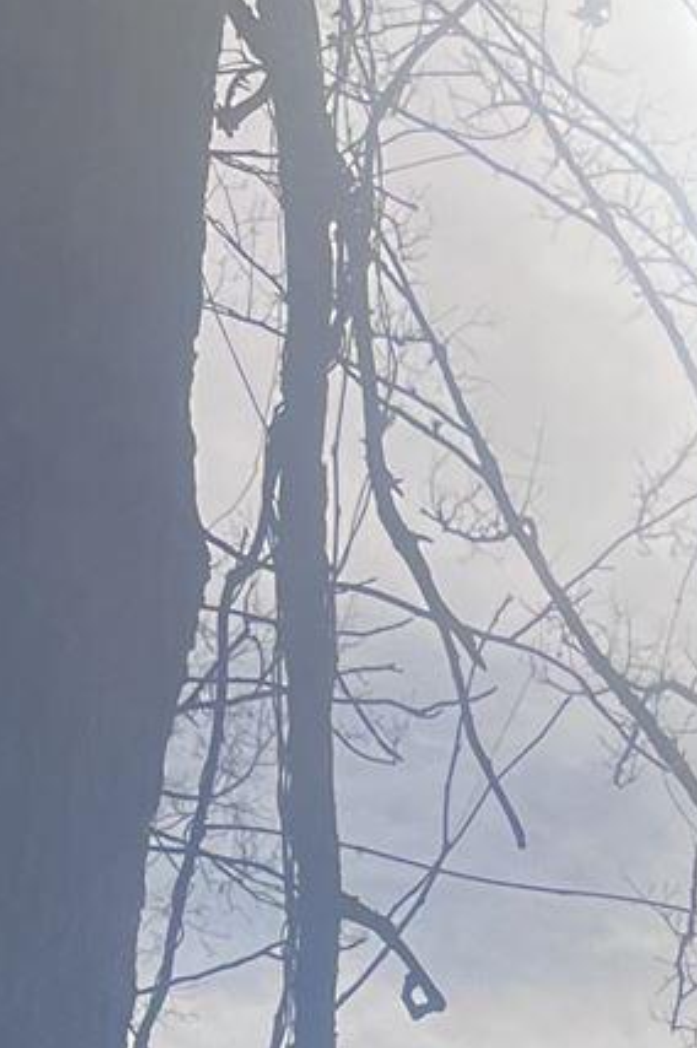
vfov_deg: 11.3
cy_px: 2660
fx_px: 4247
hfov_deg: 9.0
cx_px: 1198
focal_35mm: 146
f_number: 1.6
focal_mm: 5.1
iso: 50
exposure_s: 1/9091
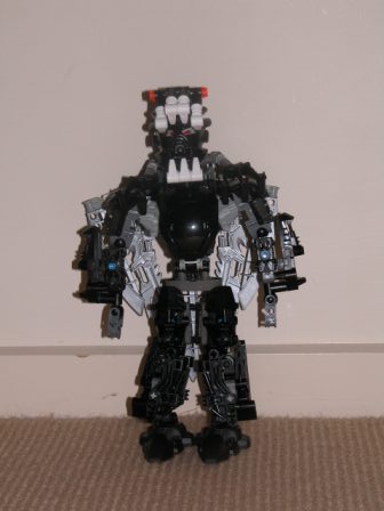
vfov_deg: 21.3
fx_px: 1361
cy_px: 256
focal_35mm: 92
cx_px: 192
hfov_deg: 16.1
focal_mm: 23.7
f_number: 6.4
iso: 100
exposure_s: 1/125
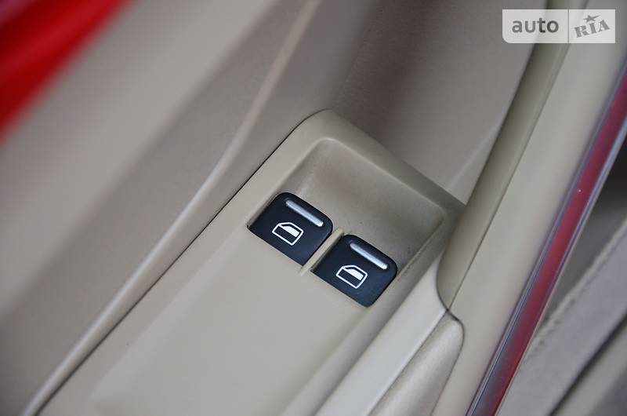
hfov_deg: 13.1
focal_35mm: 158
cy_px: 208
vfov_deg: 8.7
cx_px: 314
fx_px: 2738
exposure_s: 1/250
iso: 800
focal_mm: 105
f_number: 5.6
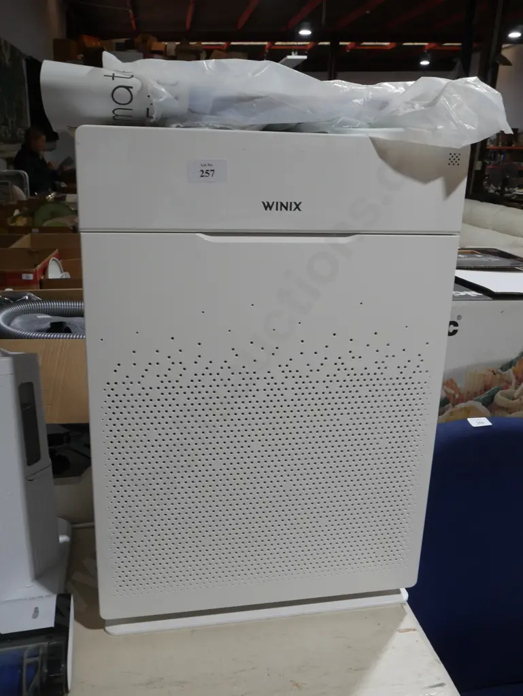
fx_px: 564
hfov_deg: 49.8
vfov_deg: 63.4
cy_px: 348
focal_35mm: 28
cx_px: 262
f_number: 10
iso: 640
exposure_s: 1/60
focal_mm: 14
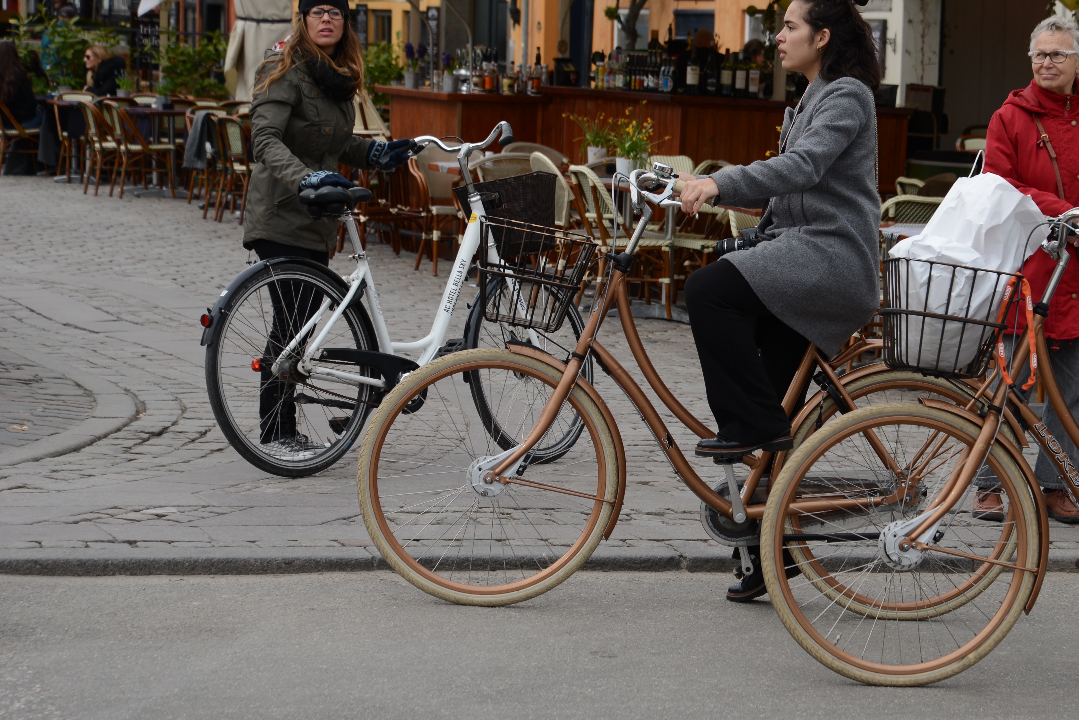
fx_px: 3748
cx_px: 780
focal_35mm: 125
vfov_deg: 11.0
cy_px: 337
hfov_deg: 16.3
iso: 250
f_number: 5.6
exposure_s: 1/500
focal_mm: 85
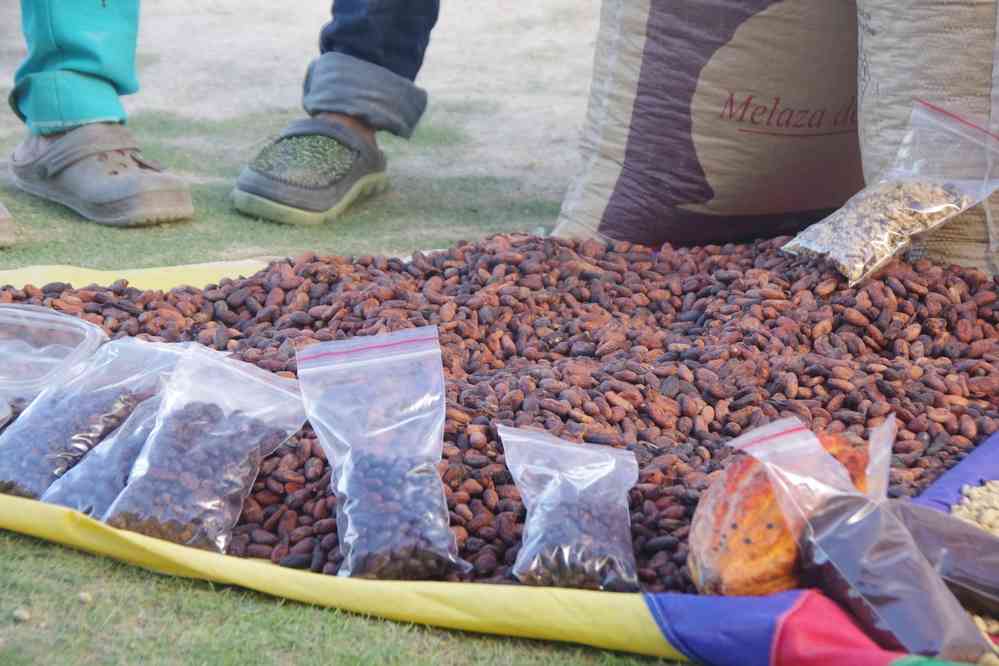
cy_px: 333
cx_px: 500
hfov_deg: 14.8
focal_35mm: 139
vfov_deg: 9.9
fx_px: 3857
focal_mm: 92.5
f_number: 8
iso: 1600
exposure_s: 1/125
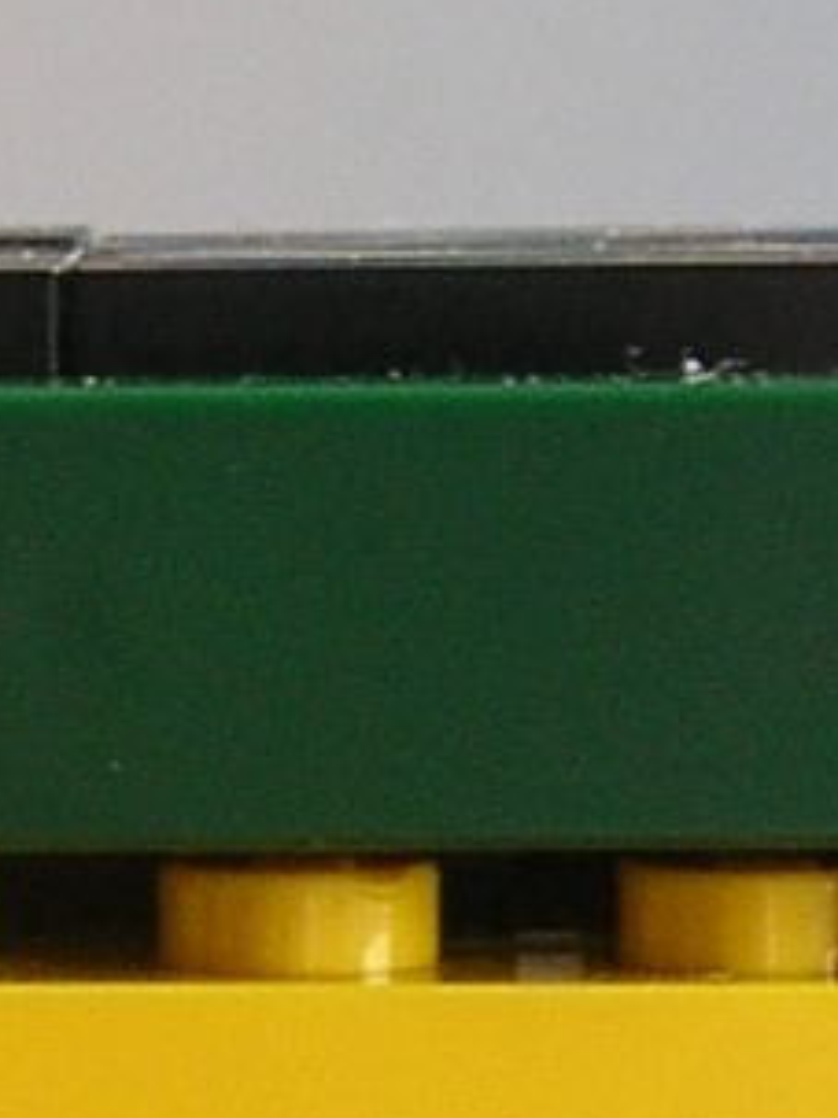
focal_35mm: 272
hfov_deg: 5.5
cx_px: 118
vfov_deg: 7.2
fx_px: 8786
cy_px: 1199
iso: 50
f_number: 2.7
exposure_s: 1/6.1
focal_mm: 6
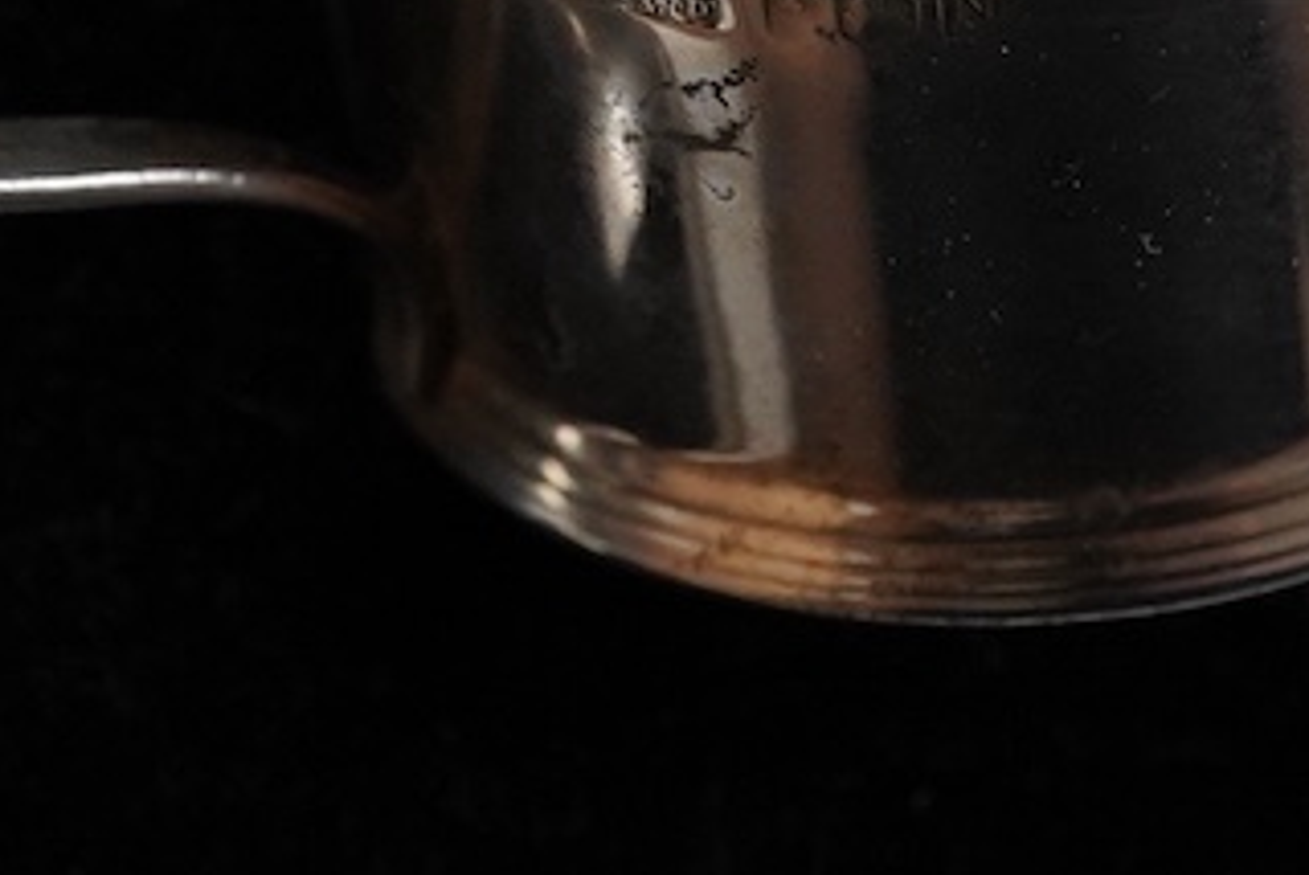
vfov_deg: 8.6
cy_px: -213
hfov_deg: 13.0
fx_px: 5750
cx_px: 423
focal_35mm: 158
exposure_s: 1/400
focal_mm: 30
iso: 2500
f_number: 8
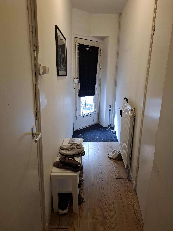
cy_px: 116
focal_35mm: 23
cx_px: 86
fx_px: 153
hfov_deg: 58.9
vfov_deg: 73.9
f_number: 1.8
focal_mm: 5.54
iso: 250
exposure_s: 1/50
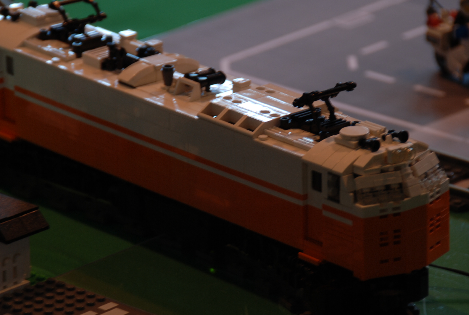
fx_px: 4138
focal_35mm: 317
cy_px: 159
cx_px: 226
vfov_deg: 4.4
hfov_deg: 6.5
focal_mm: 170
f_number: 5.6
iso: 100
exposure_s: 1/10
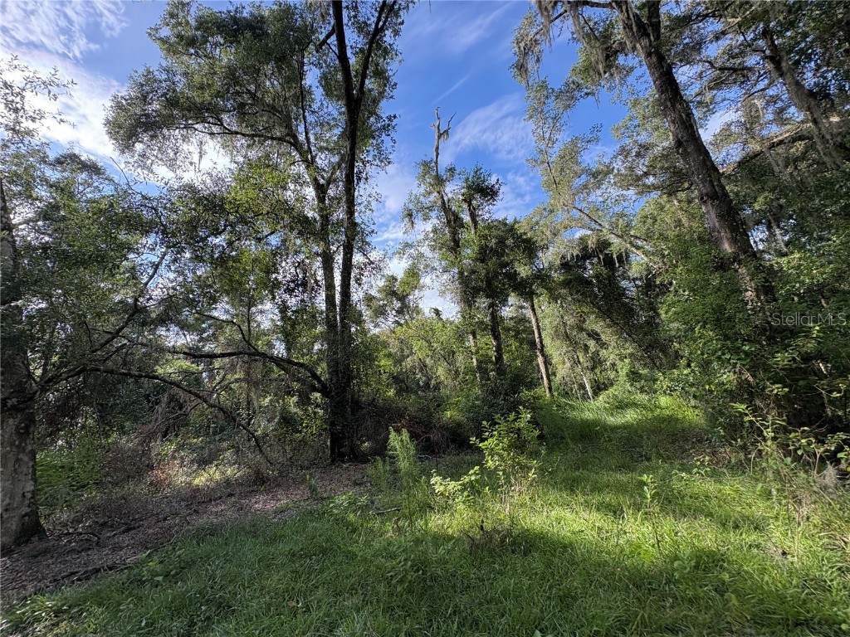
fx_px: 344
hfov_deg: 102.1
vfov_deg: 85.7
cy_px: 318
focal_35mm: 14
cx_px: 425
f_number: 2.2
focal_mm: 2.22
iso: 50
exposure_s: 1/375
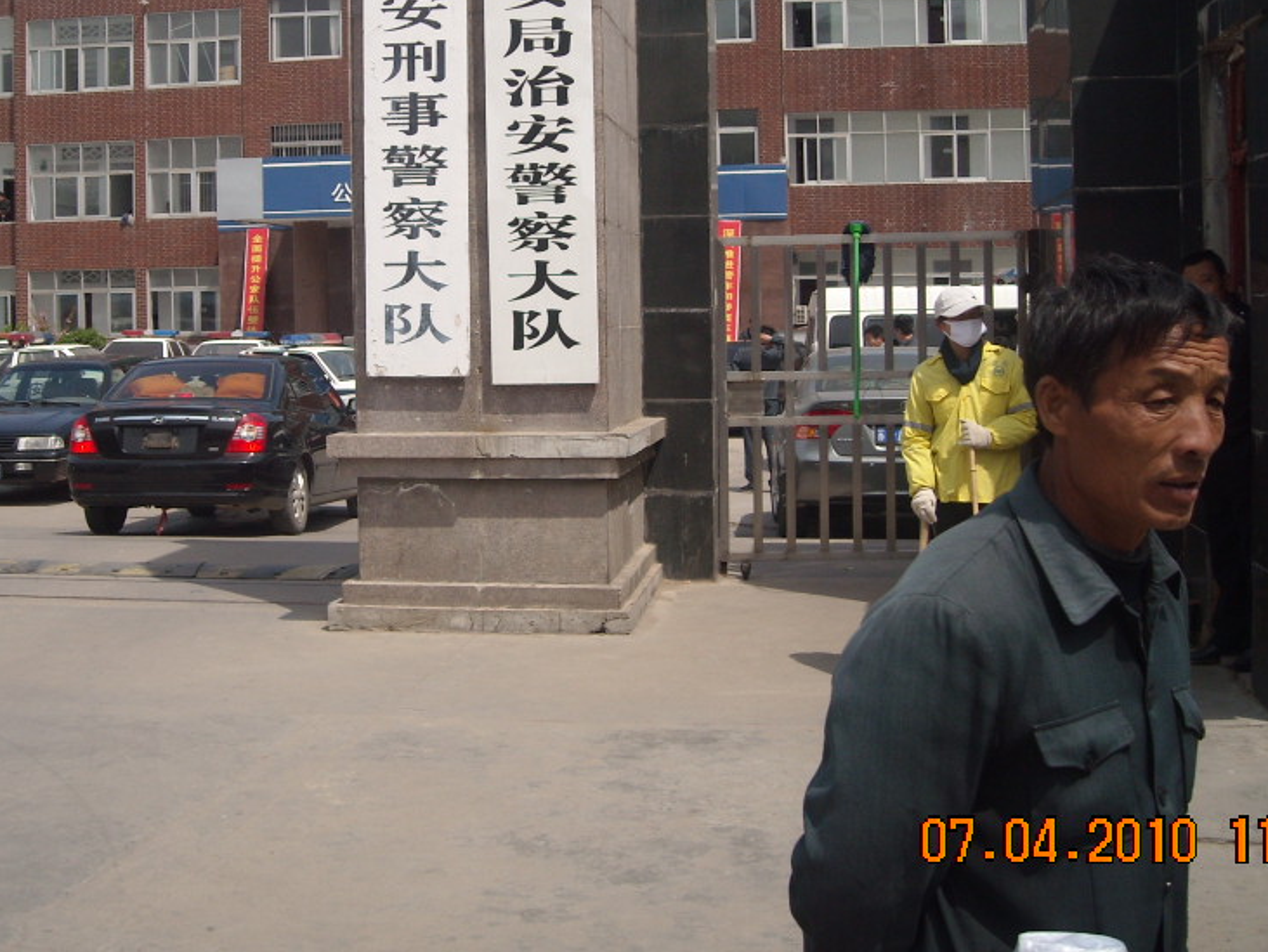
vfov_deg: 29.5
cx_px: 552
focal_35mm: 49
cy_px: 314
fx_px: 1796
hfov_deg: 38.8
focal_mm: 5.7
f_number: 5.6
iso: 64
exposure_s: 1/369
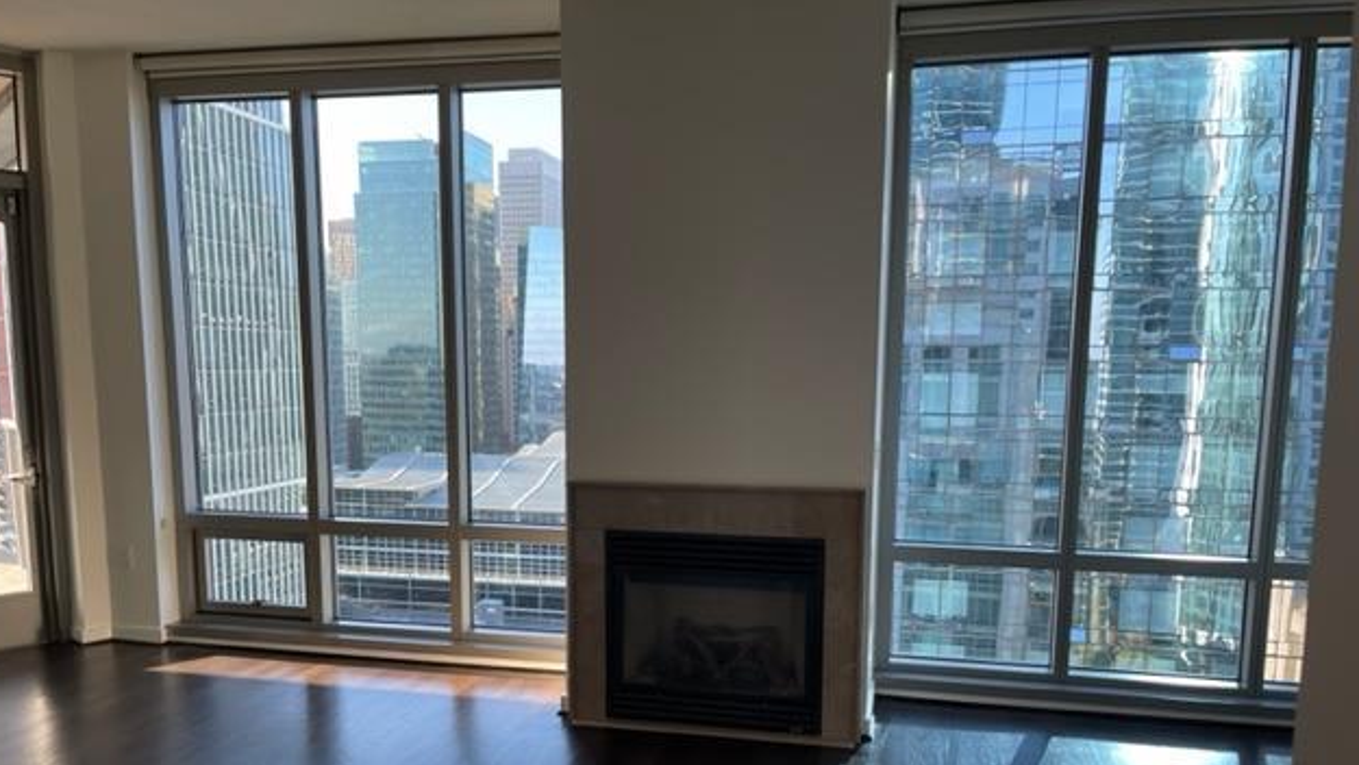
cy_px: 504
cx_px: 665
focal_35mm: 29
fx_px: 1045
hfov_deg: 66.0
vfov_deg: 39.8
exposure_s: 1/120
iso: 32
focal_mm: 5.1
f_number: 1.6
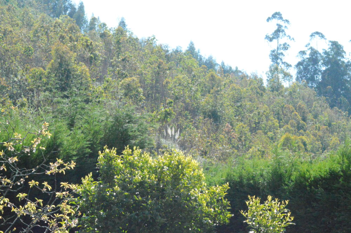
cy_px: 116
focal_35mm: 105
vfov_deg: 13.0
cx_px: 176
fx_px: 1022
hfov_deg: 19.5
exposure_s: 1/4000
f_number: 14
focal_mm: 70
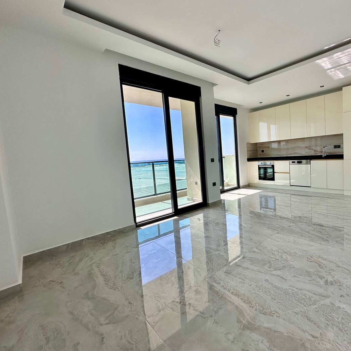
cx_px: 239
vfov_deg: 83.9
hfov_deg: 80.7
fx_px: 195
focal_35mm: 17
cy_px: 170
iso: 40
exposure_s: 1/910
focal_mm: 2.22
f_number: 2.2
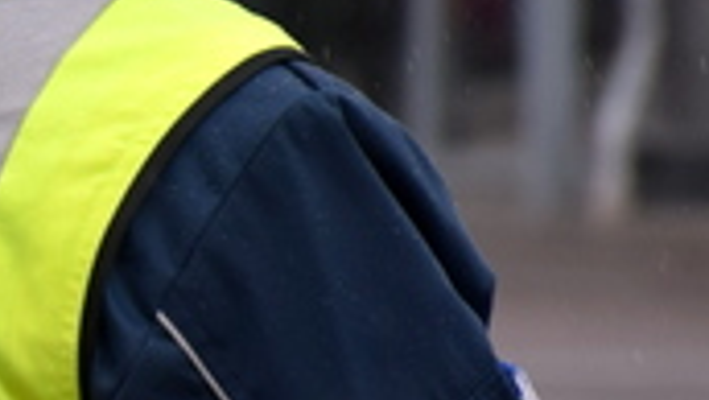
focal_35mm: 1022
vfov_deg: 1.2
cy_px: 21
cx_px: -515
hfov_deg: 2.1
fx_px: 19225
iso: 200
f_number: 5.6
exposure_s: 1/500
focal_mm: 140
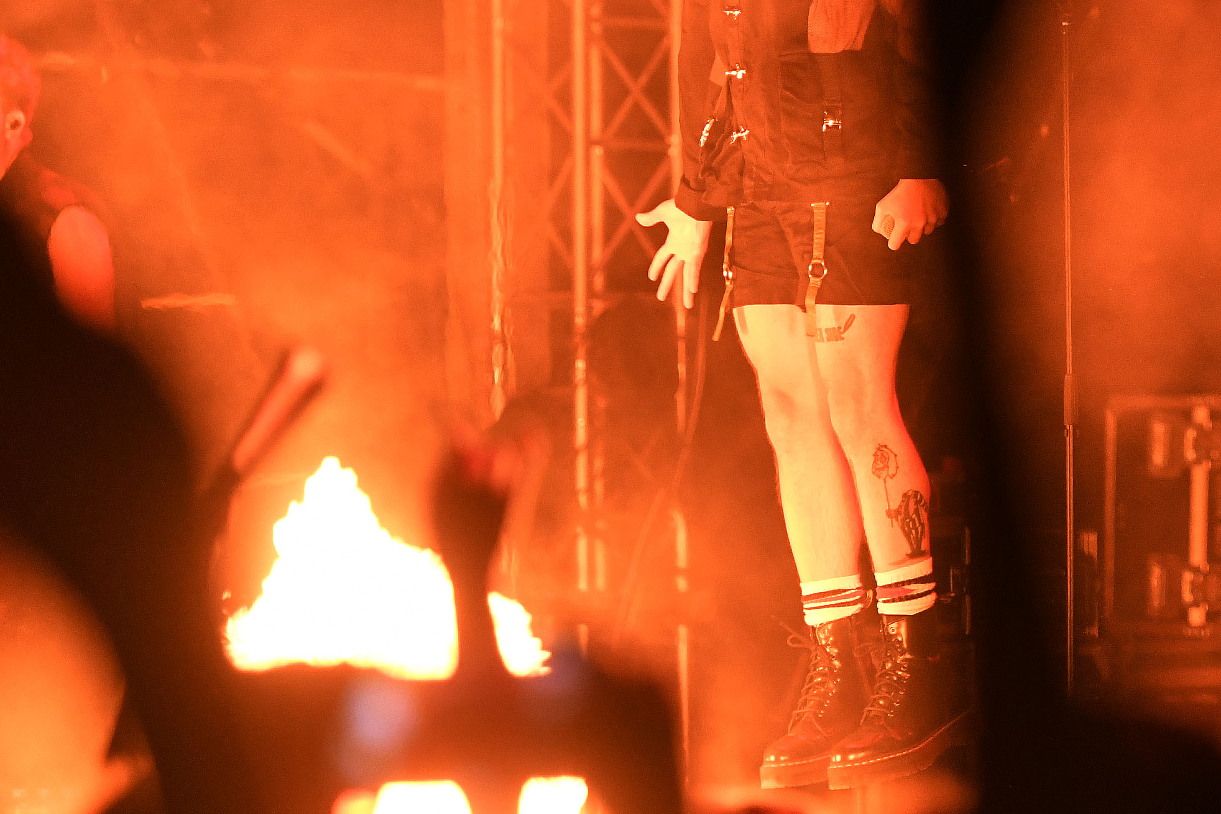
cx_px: 782
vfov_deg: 5.0
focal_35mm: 275
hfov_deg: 7.5
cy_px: 35
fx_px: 9326
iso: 2500
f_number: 4
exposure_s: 1/200
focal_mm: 135
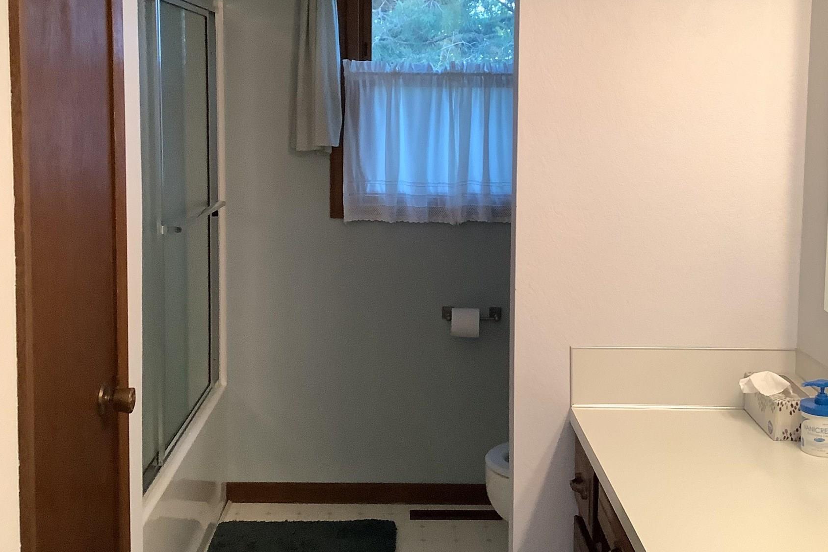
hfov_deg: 44.5
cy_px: 186
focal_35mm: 44
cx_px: 420
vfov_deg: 30.3
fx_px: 1012
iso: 200
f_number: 2.4
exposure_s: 1/50
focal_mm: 3.3
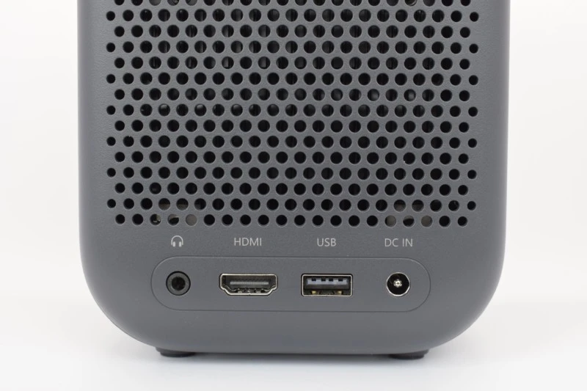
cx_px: 294
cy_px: 196
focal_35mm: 52
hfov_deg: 37.9
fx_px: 856
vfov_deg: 25.7
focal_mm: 35
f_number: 9
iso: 640
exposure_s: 1/100
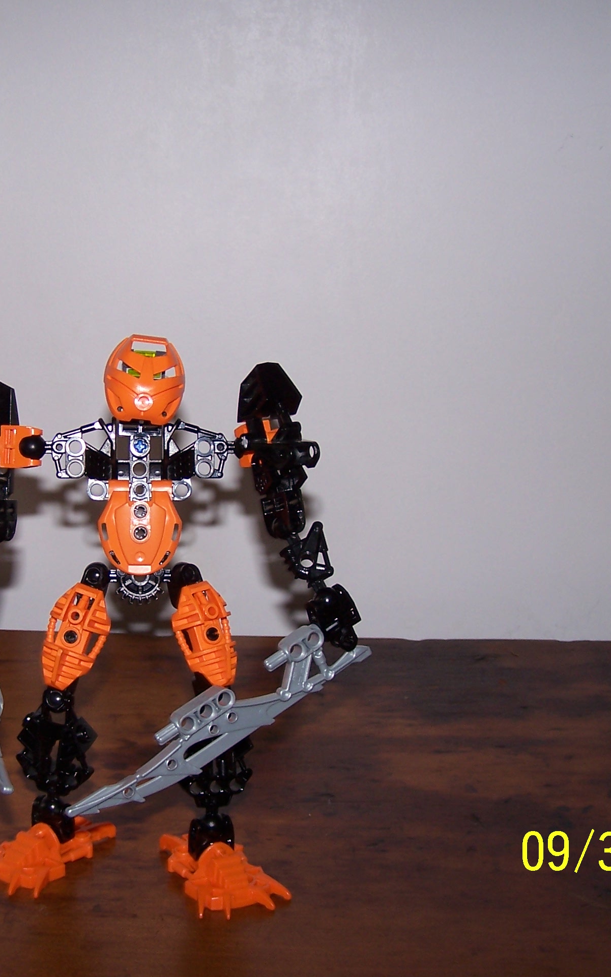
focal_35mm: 54
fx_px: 1439
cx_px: 191
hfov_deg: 23.8
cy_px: 491
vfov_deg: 37.5
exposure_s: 1/60
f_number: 2.8
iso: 80
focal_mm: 6.3
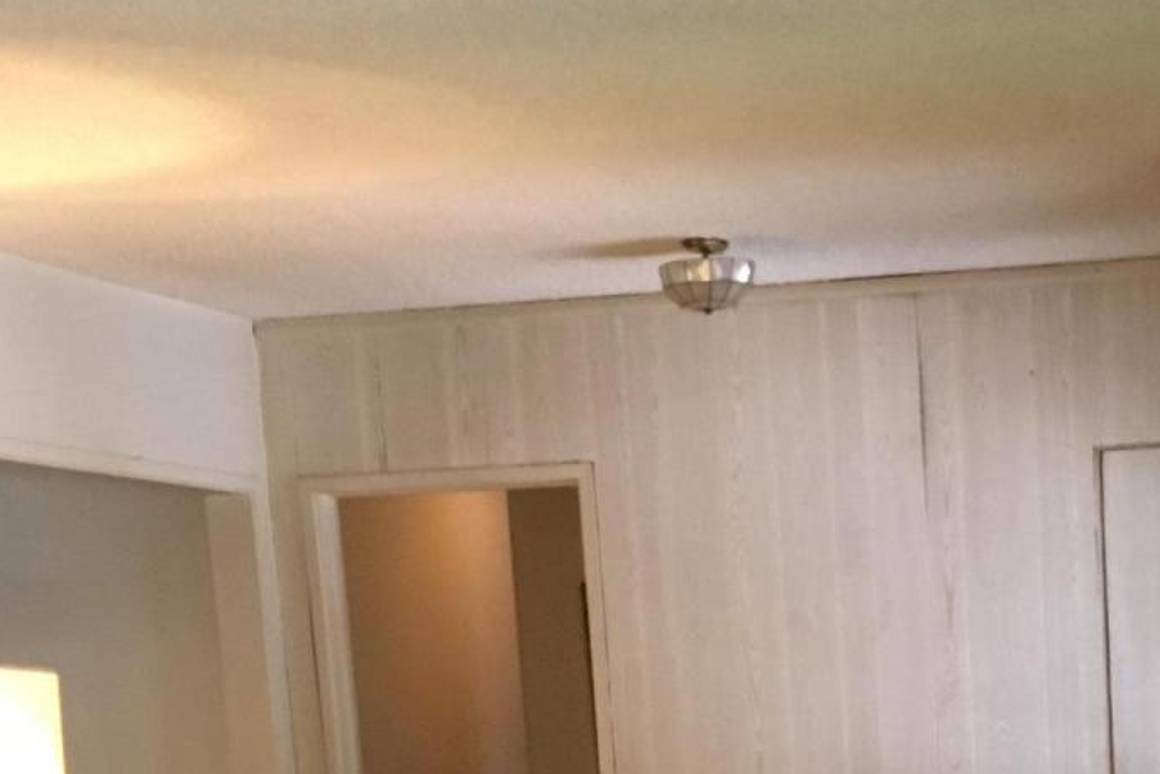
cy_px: 1196
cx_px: 994
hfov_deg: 22.7
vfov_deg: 14.4
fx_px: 2836
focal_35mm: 88
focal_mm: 4.15
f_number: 2.2
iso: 200
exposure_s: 1/24
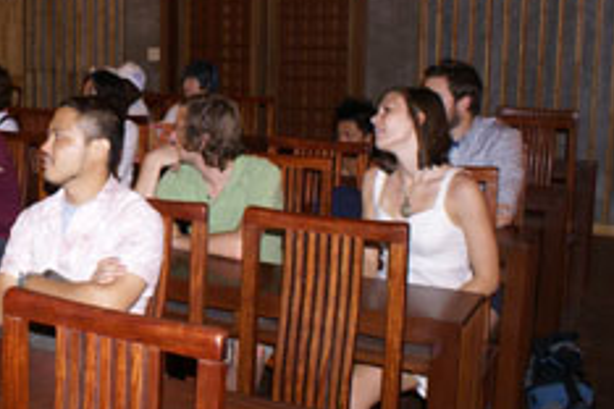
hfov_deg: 35.8
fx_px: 887
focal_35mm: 52
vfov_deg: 25.8
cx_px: 58
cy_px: 125
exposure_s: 1/60
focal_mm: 18
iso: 400
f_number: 5.6
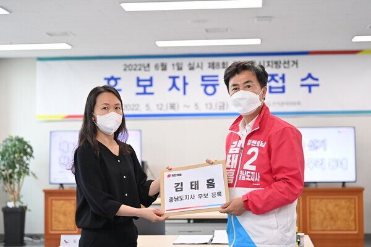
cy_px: 124
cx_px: 186
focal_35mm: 70
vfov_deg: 19.5
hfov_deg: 28.8
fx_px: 721
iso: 1000
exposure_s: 1/250
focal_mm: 70
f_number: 3.2
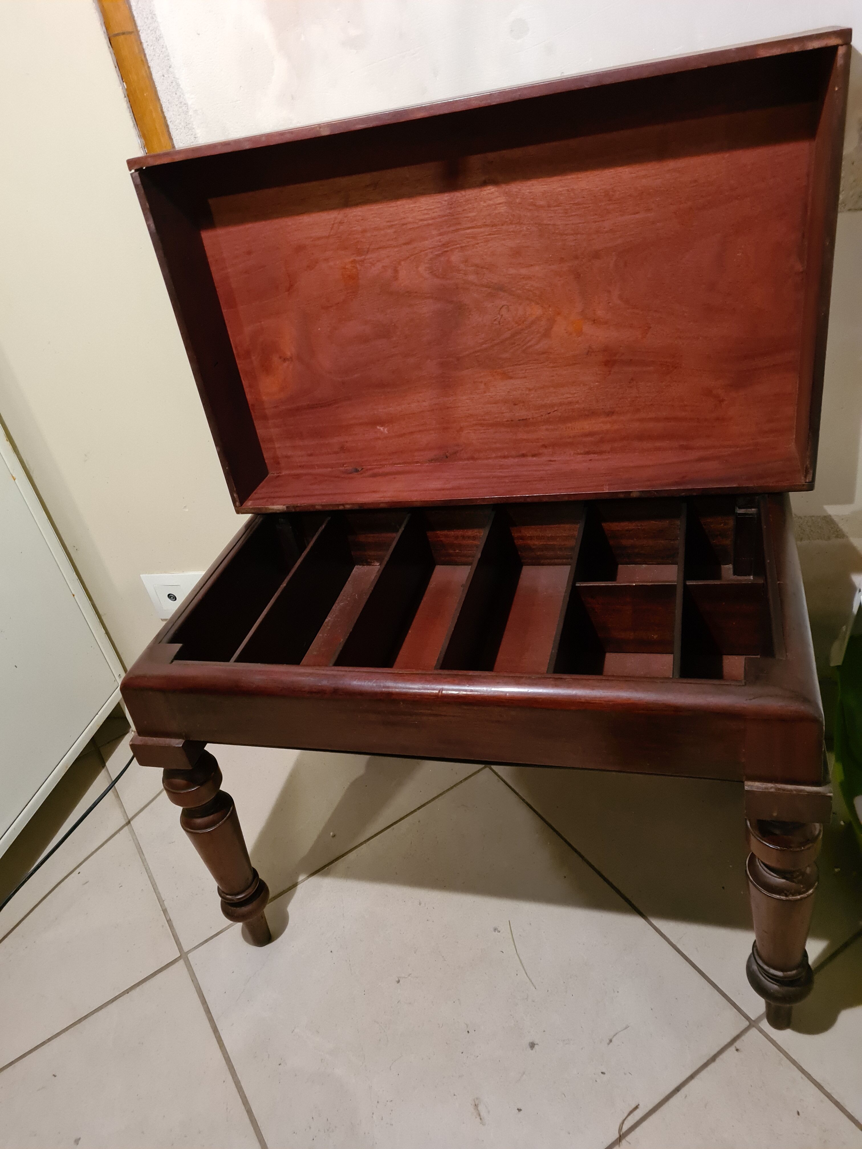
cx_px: 431
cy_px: 574
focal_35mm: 26
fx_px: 863
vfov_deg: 67.3
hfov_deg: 53.1
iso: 640
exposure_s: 1/33
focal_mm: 5.4
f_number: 1.8
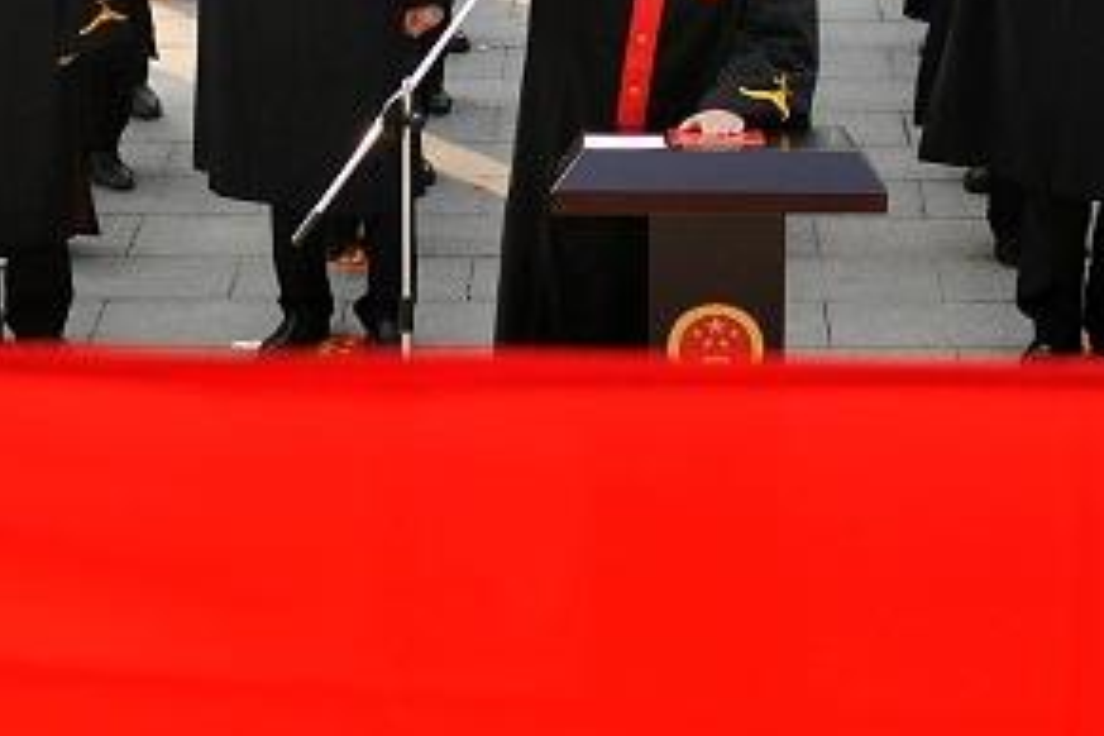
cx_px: 687
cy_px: 68
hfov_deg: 16.4
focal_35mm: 125
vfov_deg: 10.9
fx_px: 3833
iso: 800
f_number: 4
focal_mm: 32
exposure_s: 1/1600
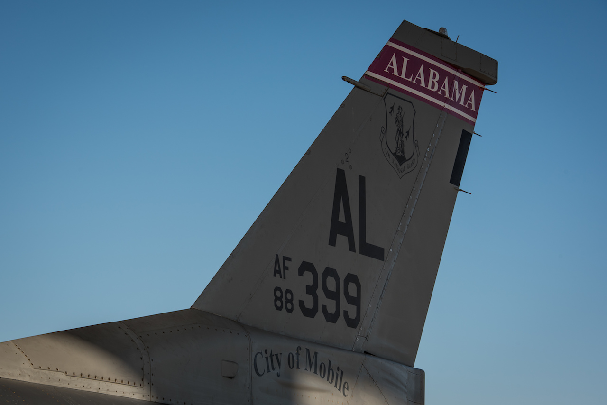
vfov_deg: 11.8
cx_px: 304
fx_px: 1956
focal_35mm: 116
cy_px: 202
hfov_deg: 17.6
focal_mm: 116
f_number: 13
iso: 100
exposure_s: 1/250
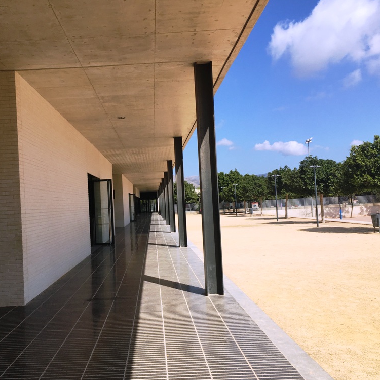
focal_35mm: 35
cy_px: 192
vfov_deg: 47.2
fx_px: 435
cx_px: 147
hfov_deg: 46.9
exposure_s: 1/2198
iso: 25
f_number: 2.2
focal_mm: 4.15
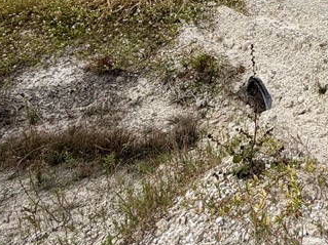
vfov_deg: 27.5
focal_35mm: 45
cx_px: 369
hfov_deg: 35.4
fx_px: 426
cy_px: -63
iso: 20
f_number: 2.2
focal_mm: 2.22
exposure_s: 1/1189
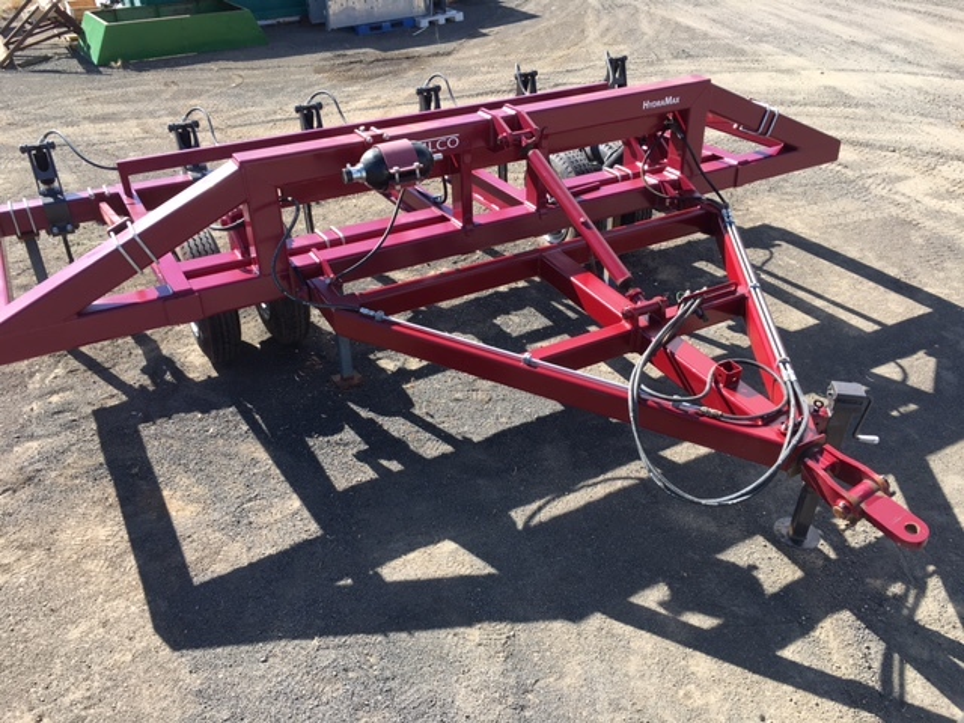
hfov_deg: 61.7
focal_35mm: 29
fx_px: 808
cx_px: 482
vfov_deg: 48.2
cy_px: 362
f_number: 2.2
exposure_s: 1/472
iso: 25
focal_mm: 4.15
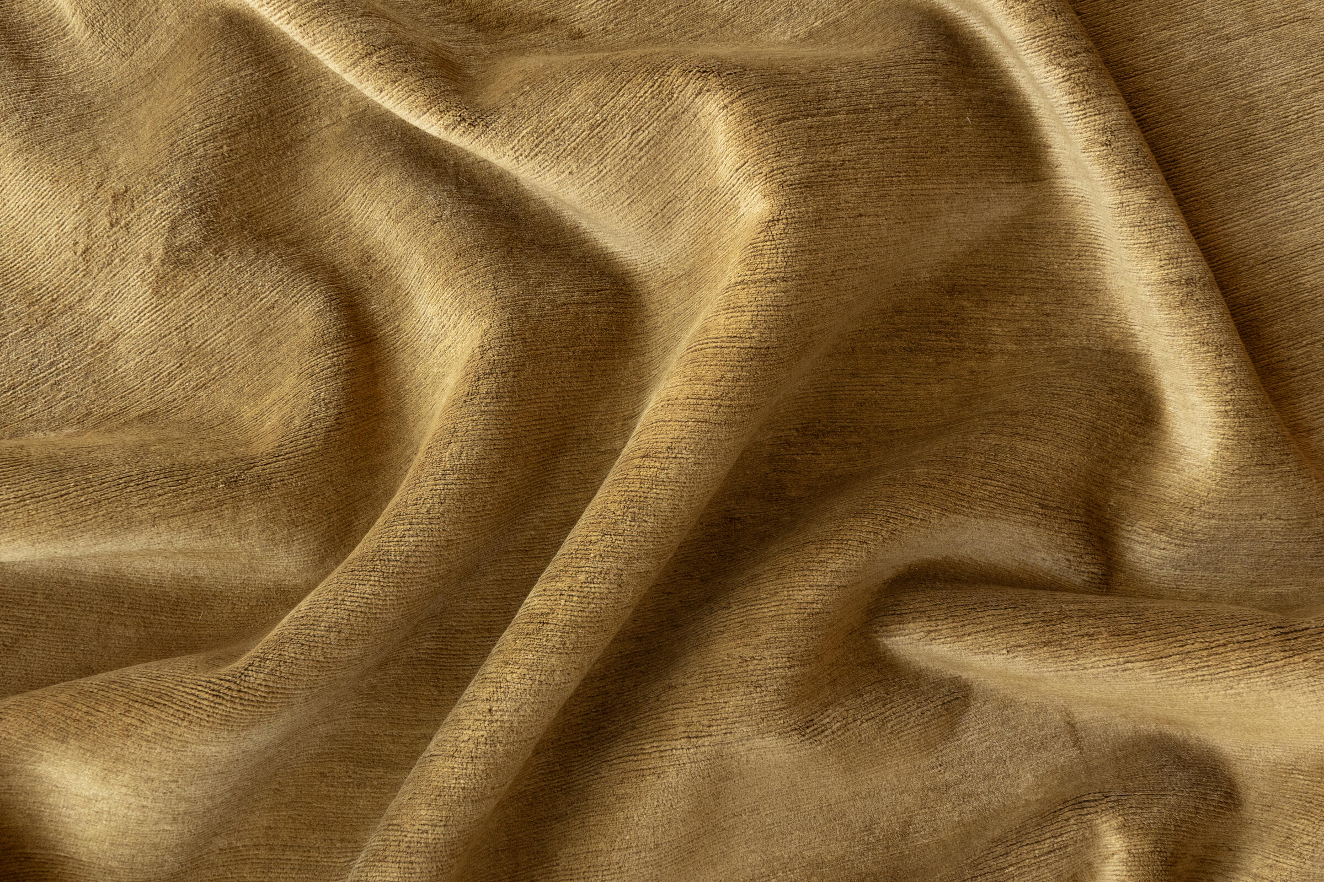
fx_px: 1545
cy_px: 441
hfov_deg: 46.4
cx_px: 662
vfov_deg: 31.9
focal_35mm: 42
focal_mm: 28
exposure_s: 1/40
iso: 1250
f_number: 10
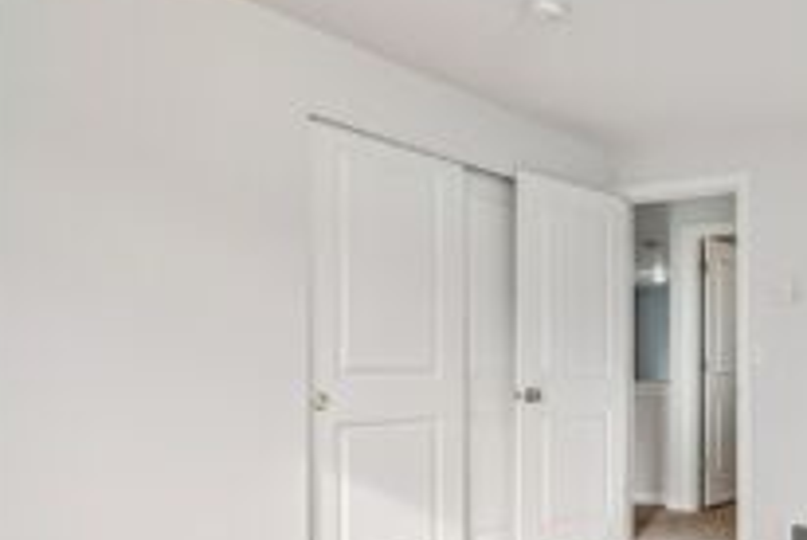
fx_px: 696
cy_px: 401
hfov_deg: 51.4
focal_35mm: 31
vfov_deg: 41.3
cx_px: 760
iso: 1600
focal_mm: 16
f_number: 8
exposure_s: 1/125
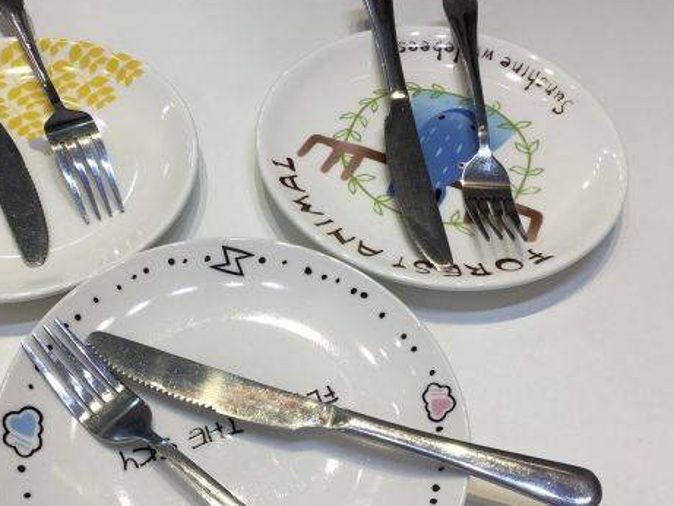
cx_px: 262
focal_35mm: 44
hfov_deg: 42.7
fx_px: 857
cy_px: 317
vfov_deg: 32.7
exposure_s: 1/50
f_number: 2.2
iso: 32
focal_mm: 4.15
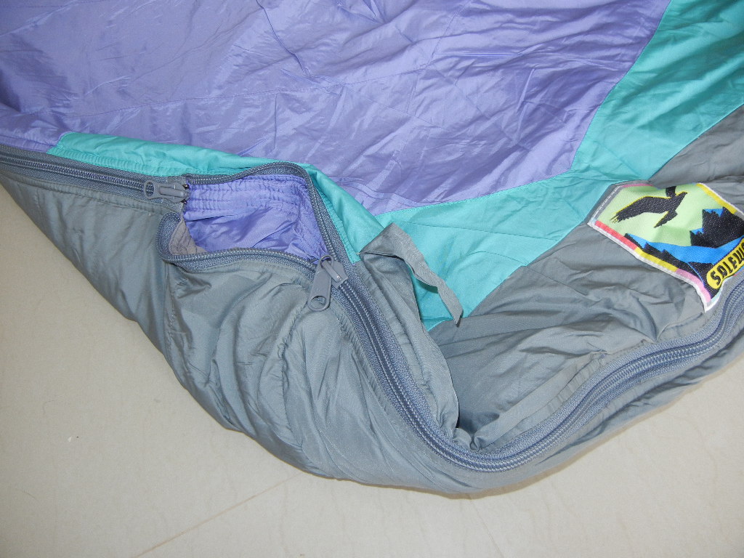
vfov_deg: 46.8
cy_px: 279
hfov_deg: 60.0
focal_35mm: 30
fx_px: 645
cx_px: 372
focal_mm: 5.4
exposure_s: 1/30
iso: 200
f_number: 3.5
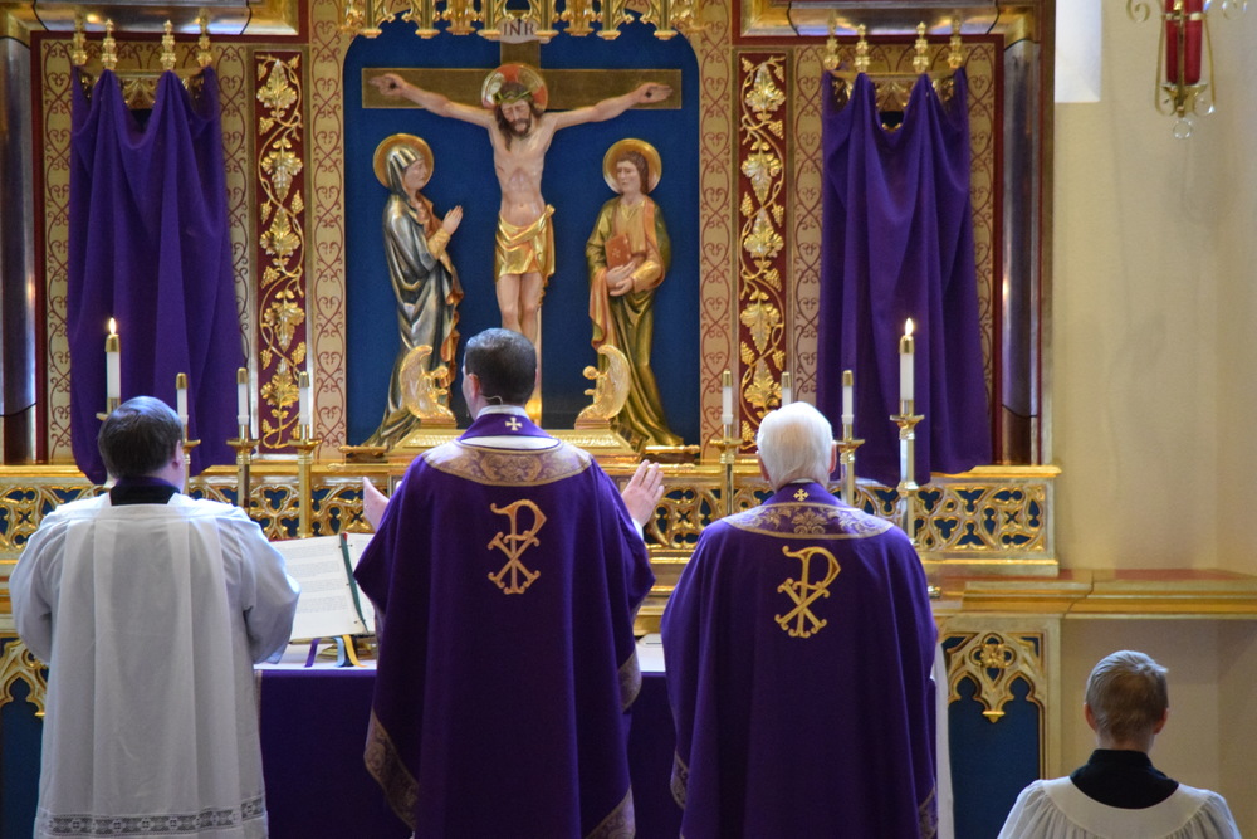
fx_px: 12571
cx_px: 628
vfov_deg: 3.8
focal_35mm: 360
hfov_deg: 5.7
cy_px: 420
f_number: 5.3
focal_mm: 240
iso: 6400
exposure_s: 1/125
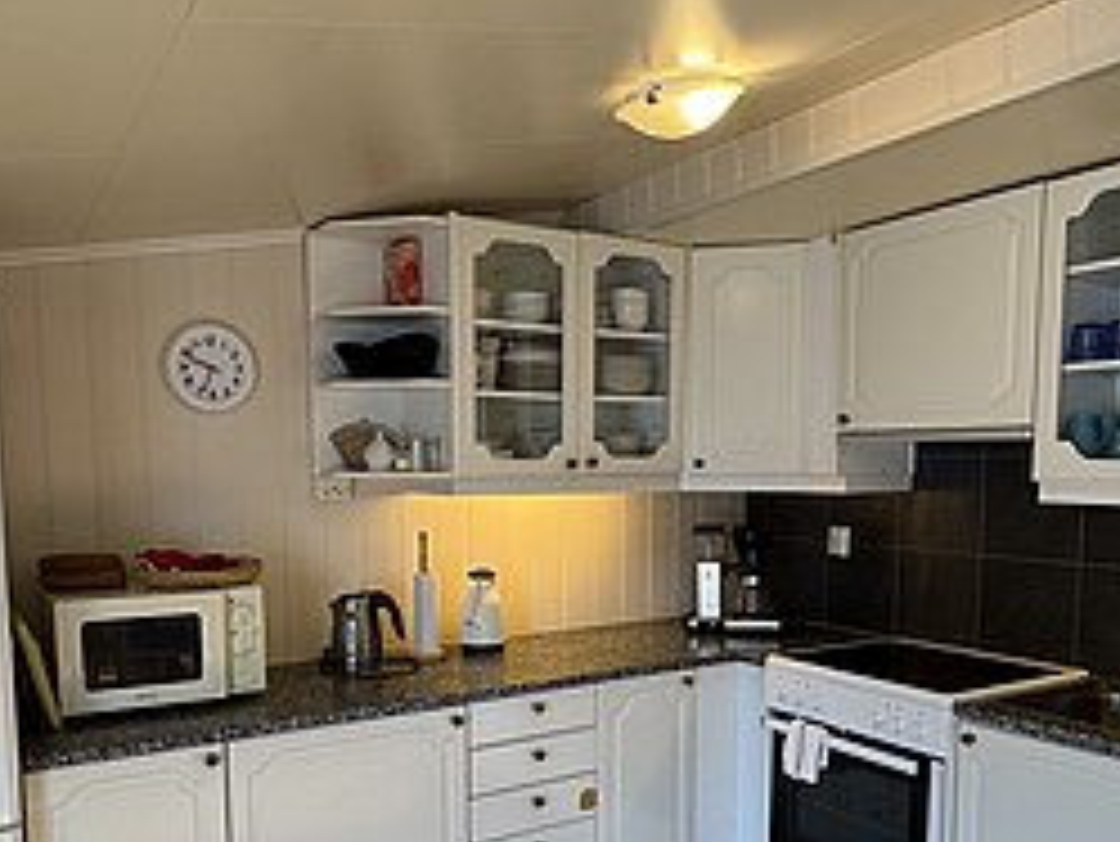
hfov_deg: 59.9
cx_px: 533
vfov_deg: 46.1
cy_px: 558
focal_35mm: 30
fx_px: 971
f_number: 2.2
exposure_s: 1/100
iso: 80
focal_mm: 2.22
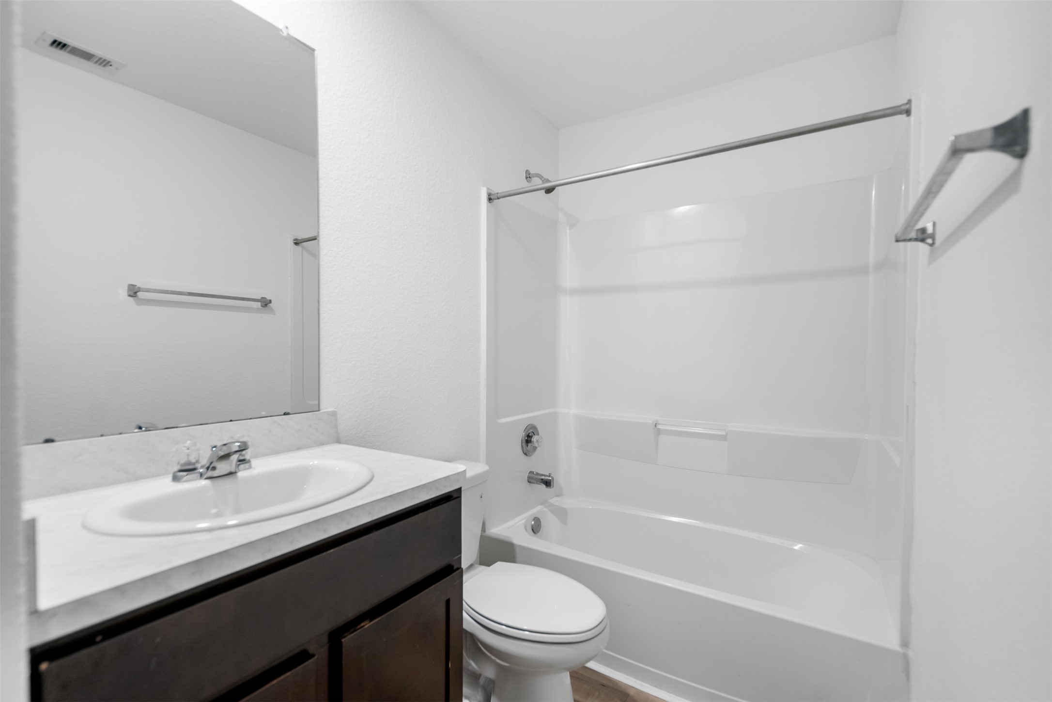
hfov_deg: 96.7
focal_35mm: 16
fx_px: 468
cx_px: 526
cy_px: 351
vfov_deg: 73.7
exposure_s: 1/13
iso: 250
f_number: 13
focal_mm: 16
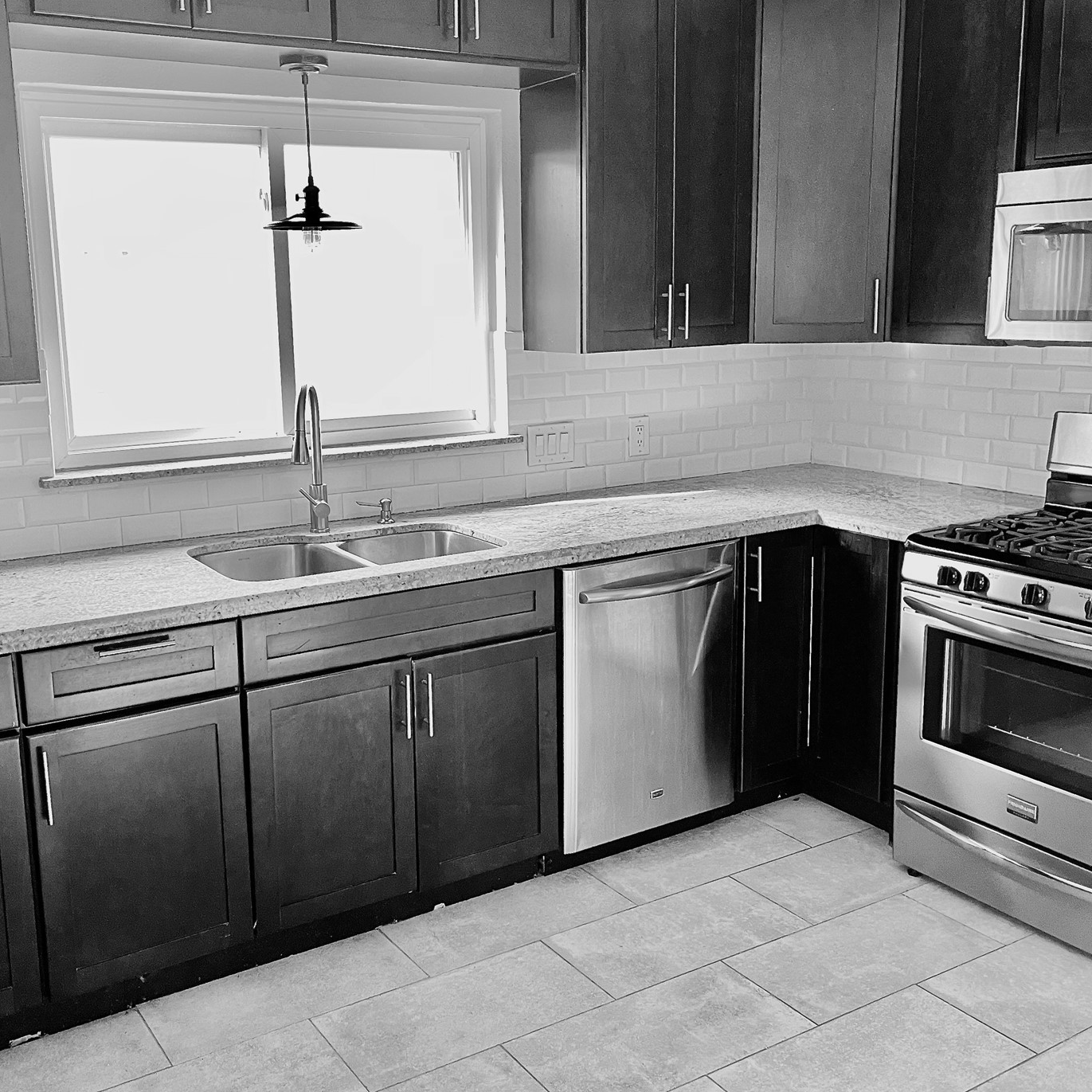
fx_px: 1178
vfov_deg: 49.7
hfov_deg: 49.6
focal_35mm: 33
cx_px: 460
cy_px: 513
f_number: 1.6
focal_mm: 5.1
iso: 125
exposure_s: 1/81
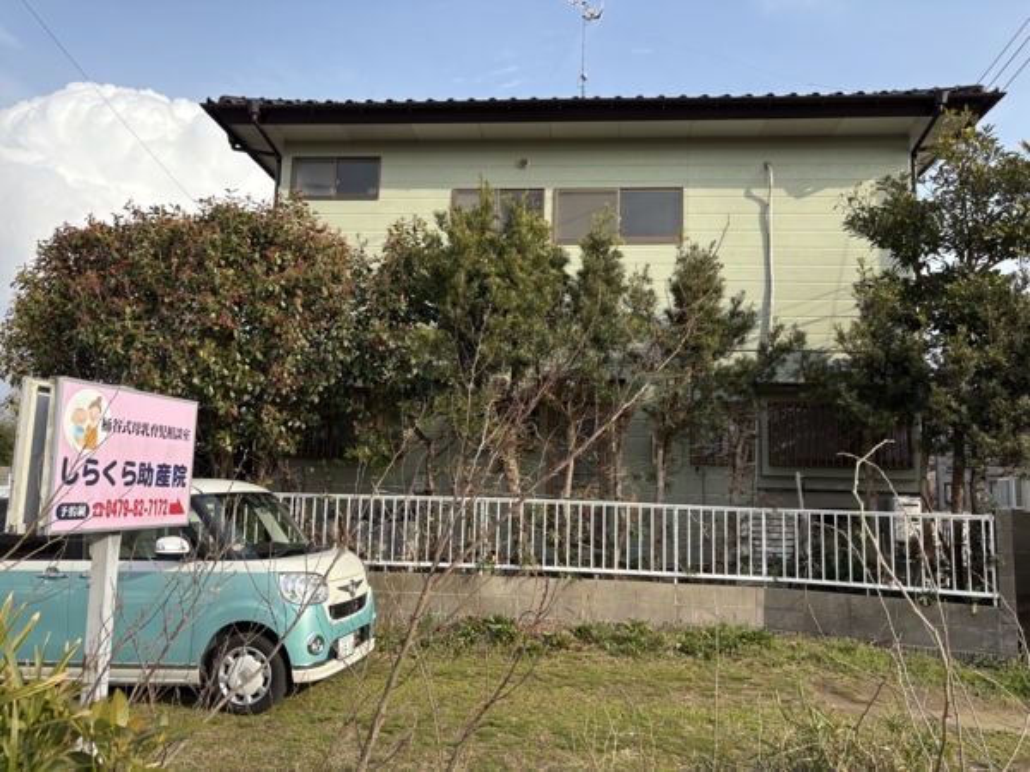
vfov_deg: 53.1
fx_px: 774
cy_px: 386
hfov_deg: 67.3
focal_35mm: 26
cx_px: 515
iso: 64
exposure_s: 1/2451
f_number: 1.6
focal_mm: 5.96
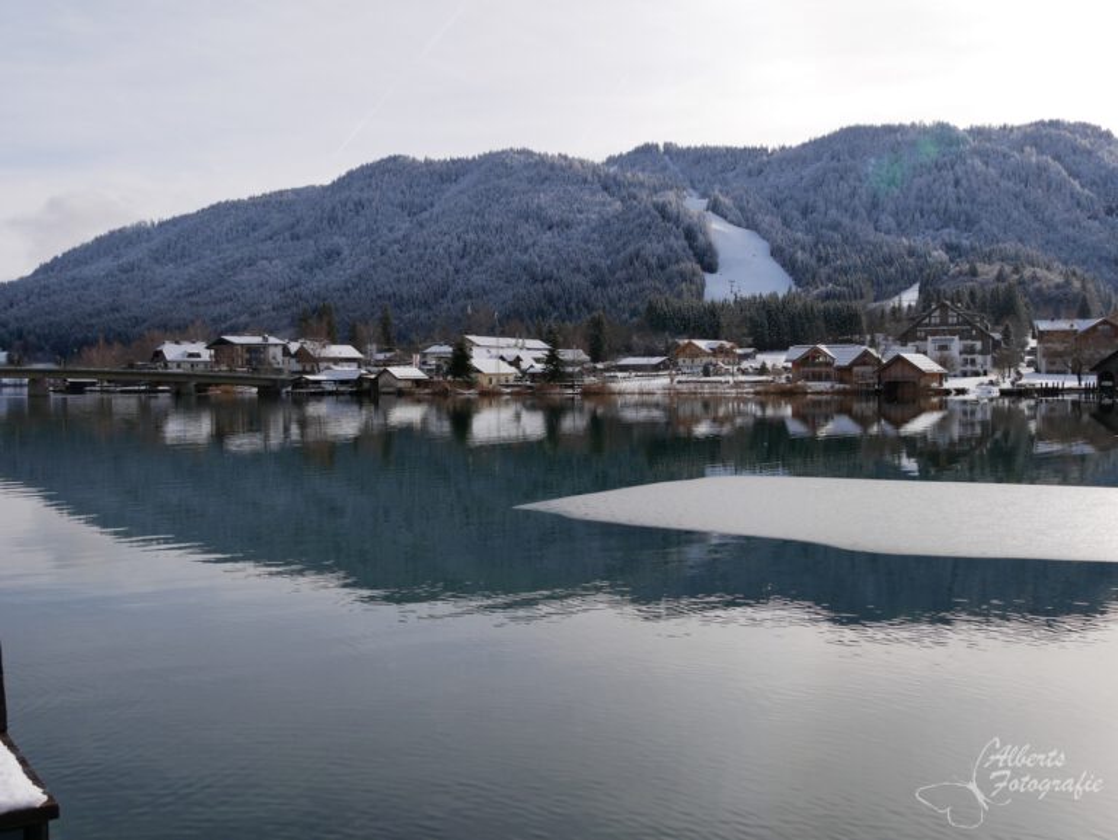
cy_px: 420
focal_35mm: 34
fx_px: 1099
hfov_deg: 53.9
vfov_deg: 41.8
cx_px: 559
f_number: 8
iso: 200
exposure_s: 1/500
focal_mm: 17
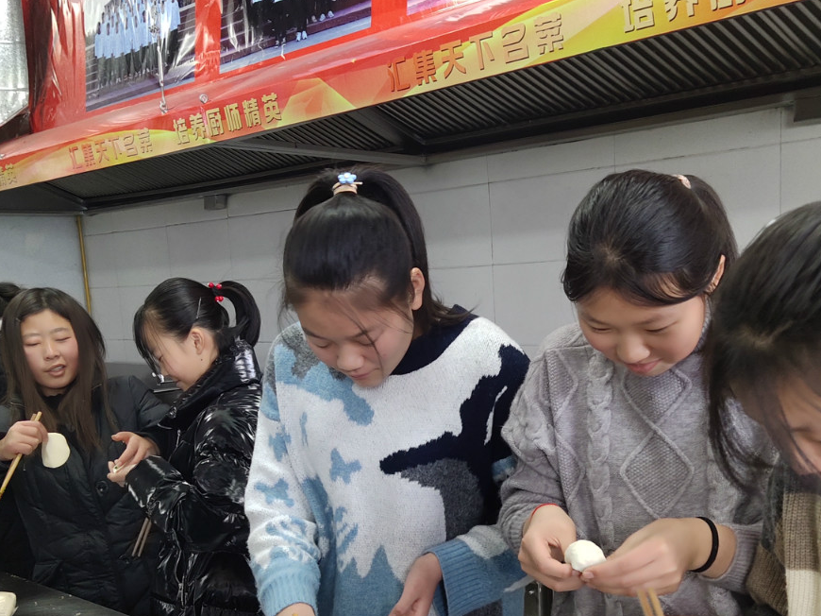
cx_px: 435
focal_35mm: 46
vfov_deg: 30.9
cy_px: 471
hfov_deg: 41.2
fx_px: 1091
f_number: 1.8
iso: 150
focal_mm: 4.71
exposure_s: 1/50
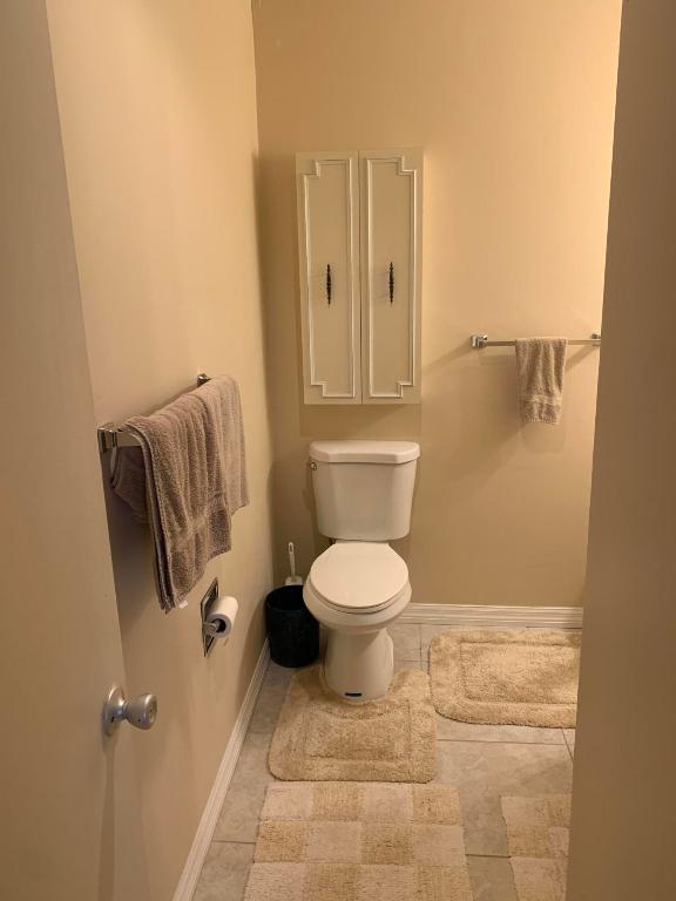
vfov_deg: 67.3
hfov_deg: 53.1
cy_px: 450
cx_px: 338
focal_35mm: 26
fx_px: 677
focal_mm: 4.25
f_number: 1.8
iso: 80
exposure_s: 1/60
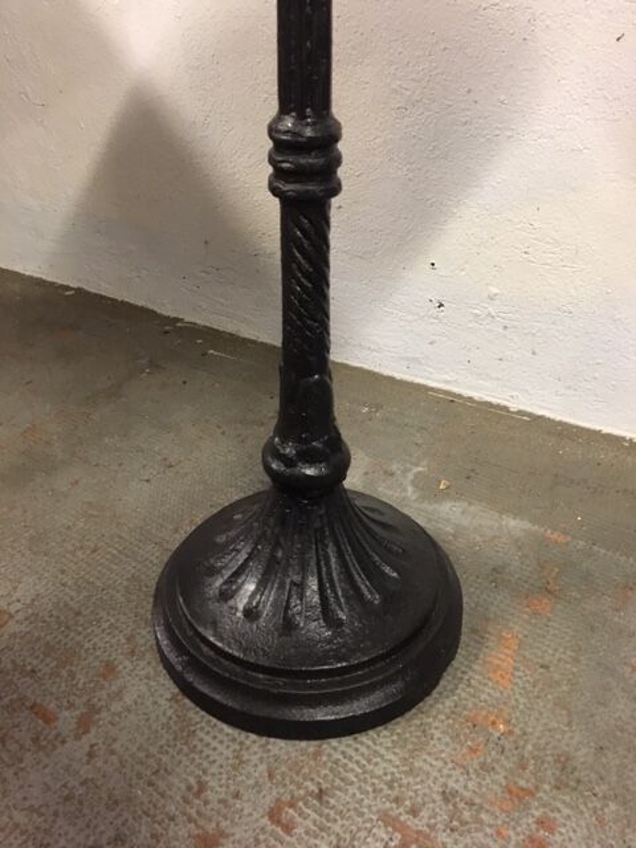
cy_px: 424
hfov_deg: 48.2
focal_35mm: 29
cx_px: 318
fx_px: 710
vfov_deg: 61.7
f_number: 2.2
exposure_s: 1/17
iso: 200
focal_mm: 4.15
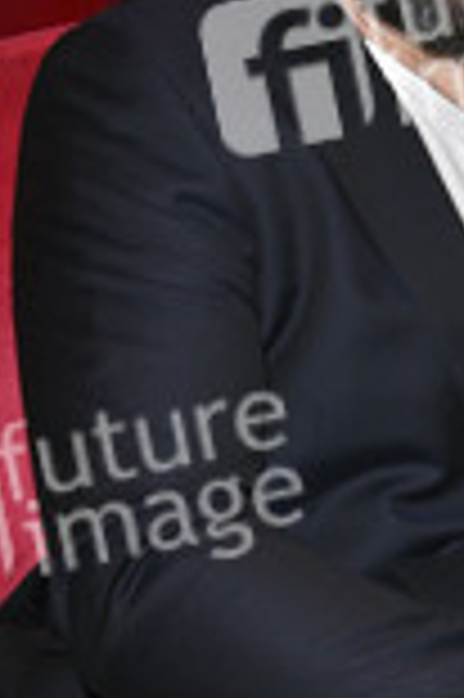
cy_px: 275
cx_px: 563
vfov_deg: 20.8
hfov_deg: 13.5
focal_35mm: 98
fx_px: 1899
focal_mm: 38
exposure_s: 1/50
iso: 2000
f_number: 5.6
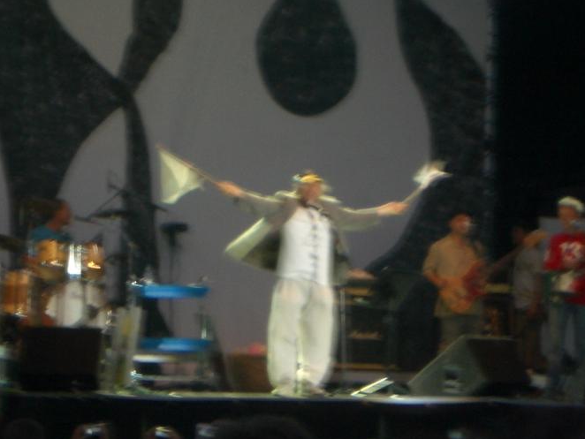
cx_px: 296
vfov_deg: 7.3
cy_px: 196
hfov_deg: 9.7
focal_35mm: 203
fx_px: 3432
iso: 50
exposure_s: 1/8
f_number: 4.8
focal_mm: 17.4
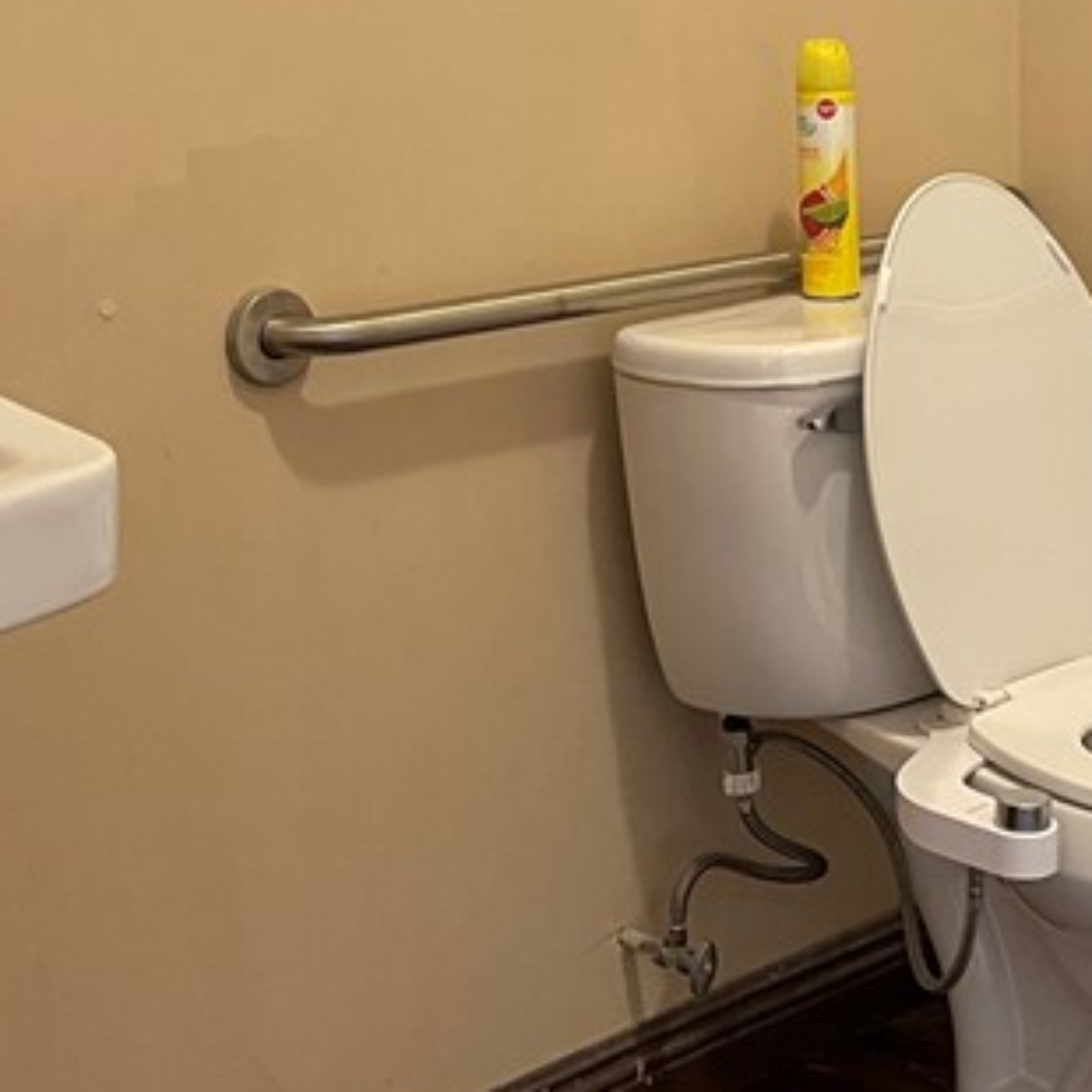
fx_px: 2605
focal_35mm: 73
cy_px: 345
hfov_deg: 23.5
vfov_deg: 23.5
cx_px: 750
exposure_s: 1/60
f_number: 1.6
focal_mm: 5.1
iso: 500
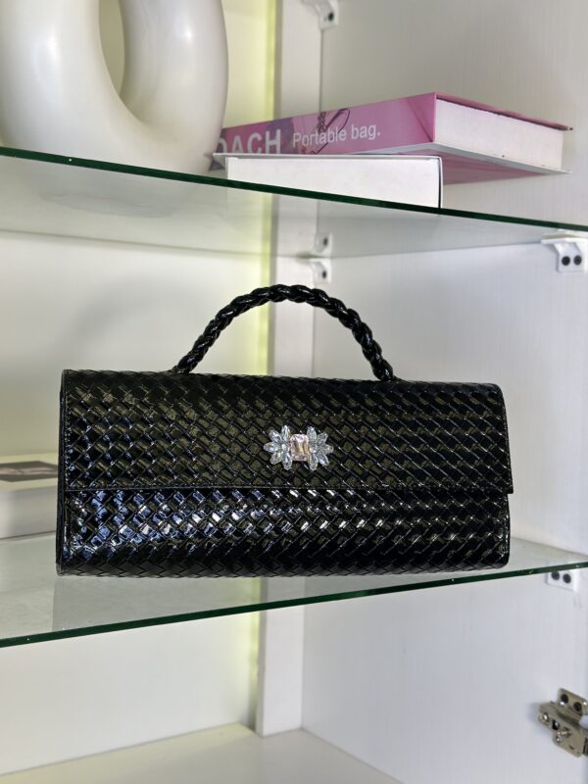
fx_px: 1087
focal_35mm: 48
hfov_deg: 30.3
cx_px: 294
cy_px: 392
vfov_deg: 39.7
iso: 64
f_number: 1.78
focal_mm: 6.86
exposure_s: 1/136
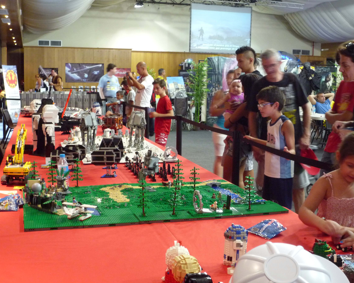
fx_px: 555
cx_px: 188
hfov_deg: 35.3
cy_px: 143
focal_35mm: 53
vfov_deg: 28.6
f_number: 4.3
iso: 400
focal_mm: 8.8
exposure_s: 1/5
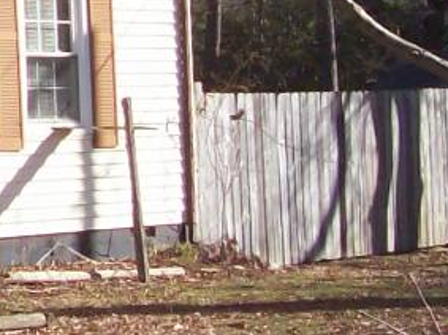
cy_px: -92
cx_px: -495
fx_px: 2109
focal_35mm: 163
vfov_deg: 9.0
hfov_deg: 10.9
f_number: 4.8
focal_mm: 6
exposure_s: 1/300
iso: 80
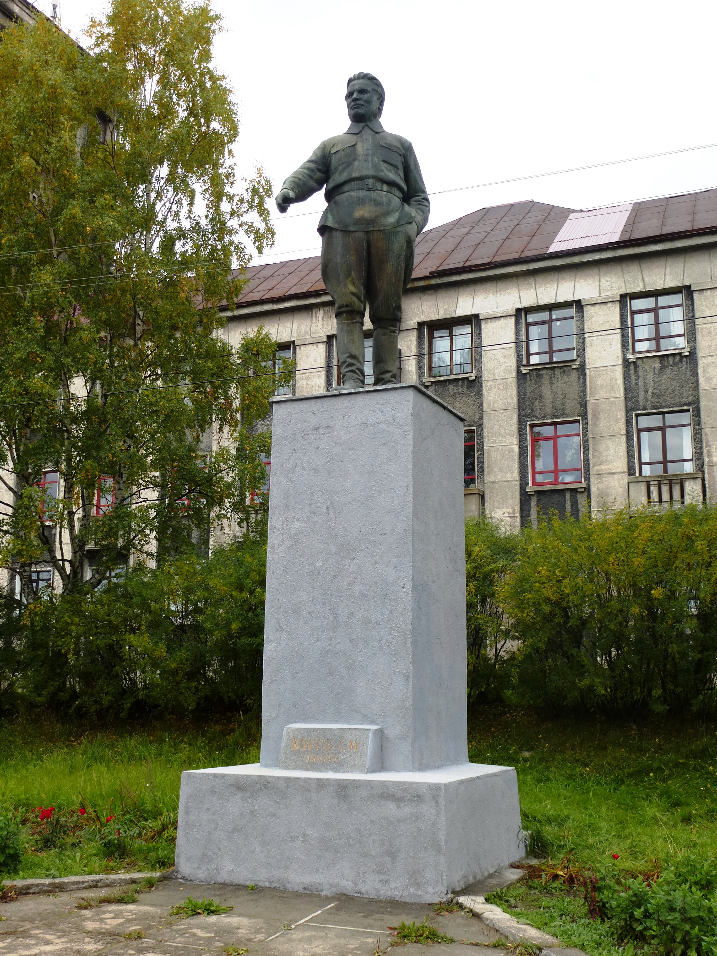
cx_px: 358
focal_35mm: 36
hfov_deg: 39.7
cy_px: 478
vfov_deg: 51.4
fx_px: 994
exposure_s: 1/200
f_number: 4
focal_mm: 6.4
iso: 100
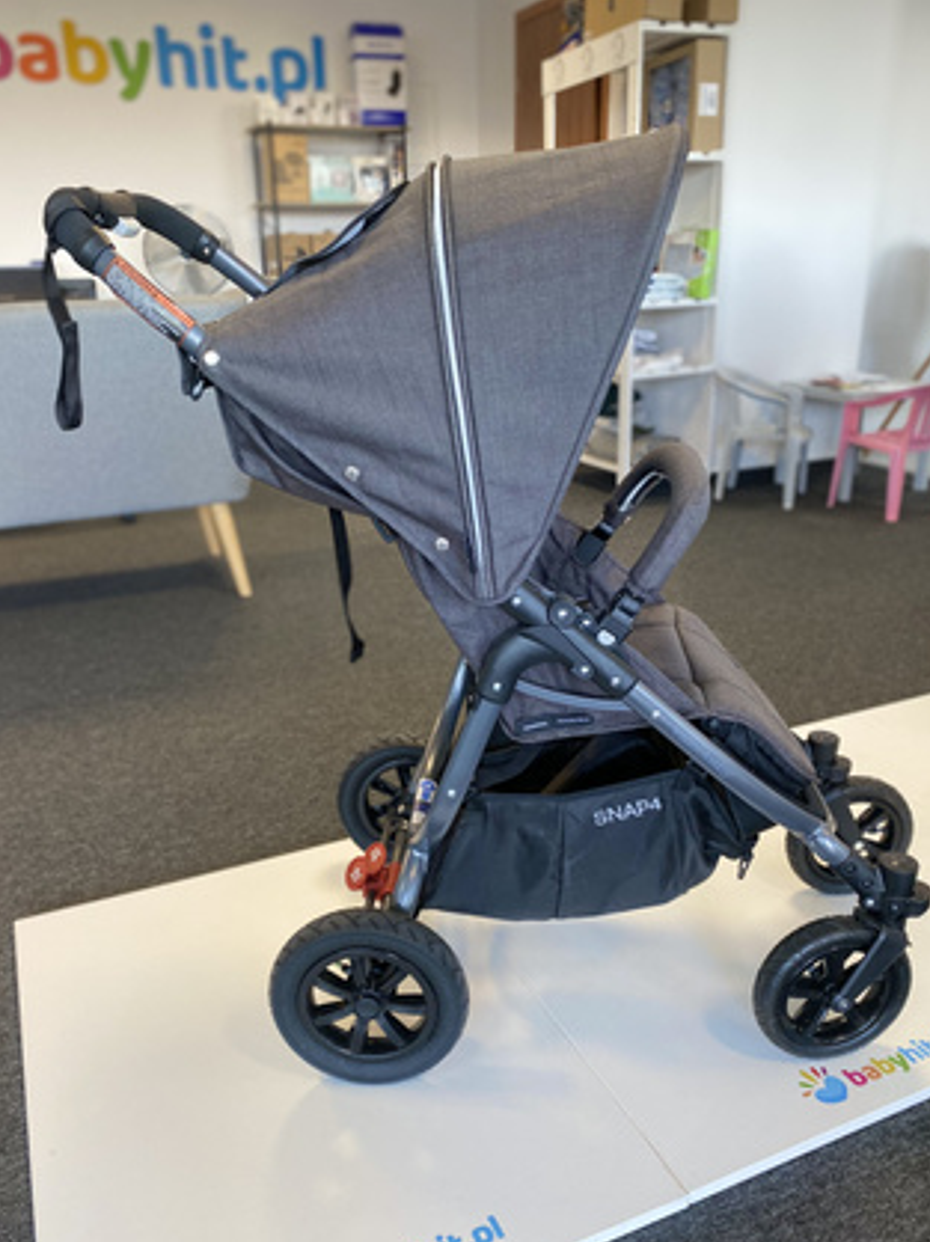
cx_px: 447
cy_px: 666
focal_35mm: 28
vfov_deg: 63.4
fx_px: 1004
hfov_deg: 49.7
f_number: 1.8
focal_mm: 4.25
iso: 80
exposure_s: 1/50
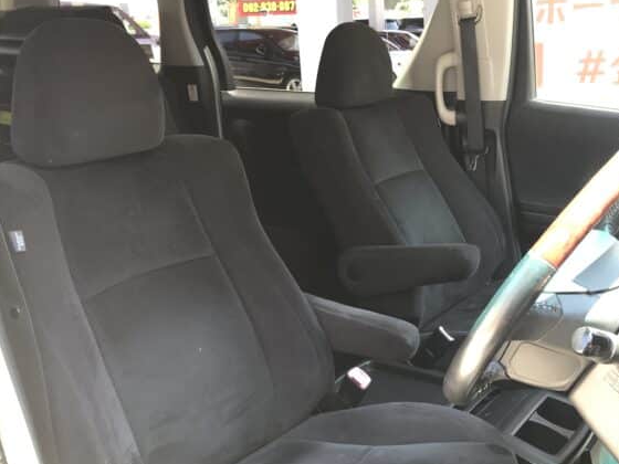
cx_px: 406
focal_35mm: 40
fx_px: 715
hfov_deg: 46.2
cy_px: 273
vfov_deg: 35.9
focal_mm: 3.99
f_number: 1.8
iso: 25
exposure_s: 1/40
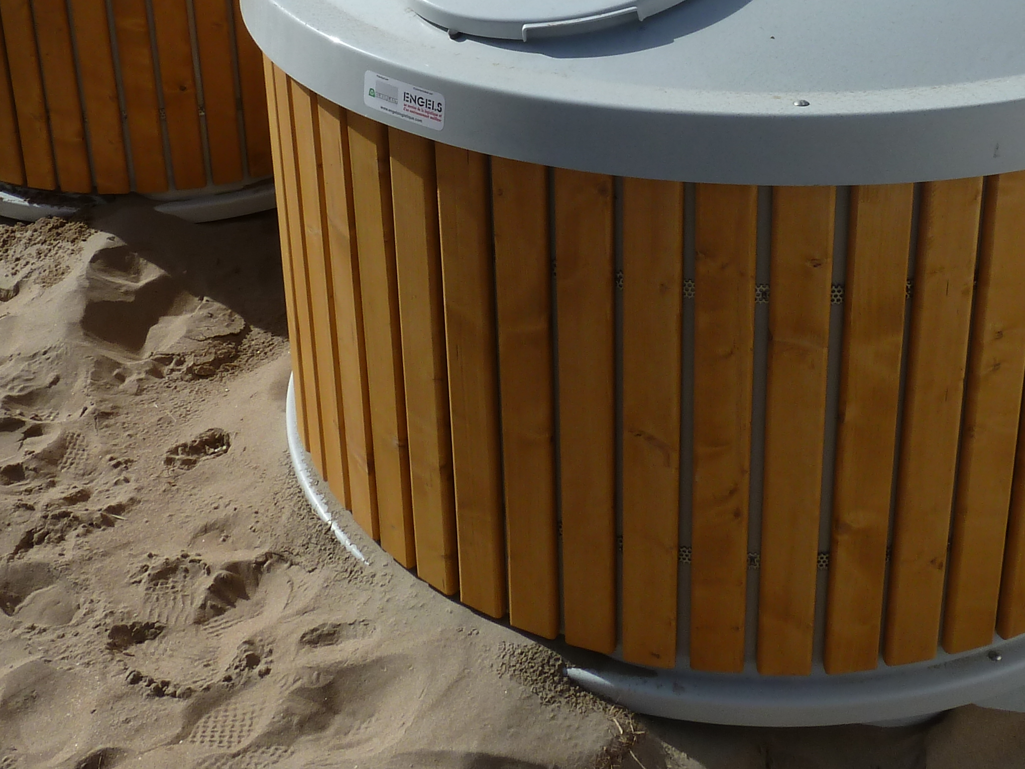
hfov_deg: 38.7
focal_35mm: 49
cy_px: 47
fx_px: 1451
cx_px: 626
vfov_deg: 28.3
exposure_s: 1/500
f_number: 5.6
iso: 80
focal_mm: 4.1
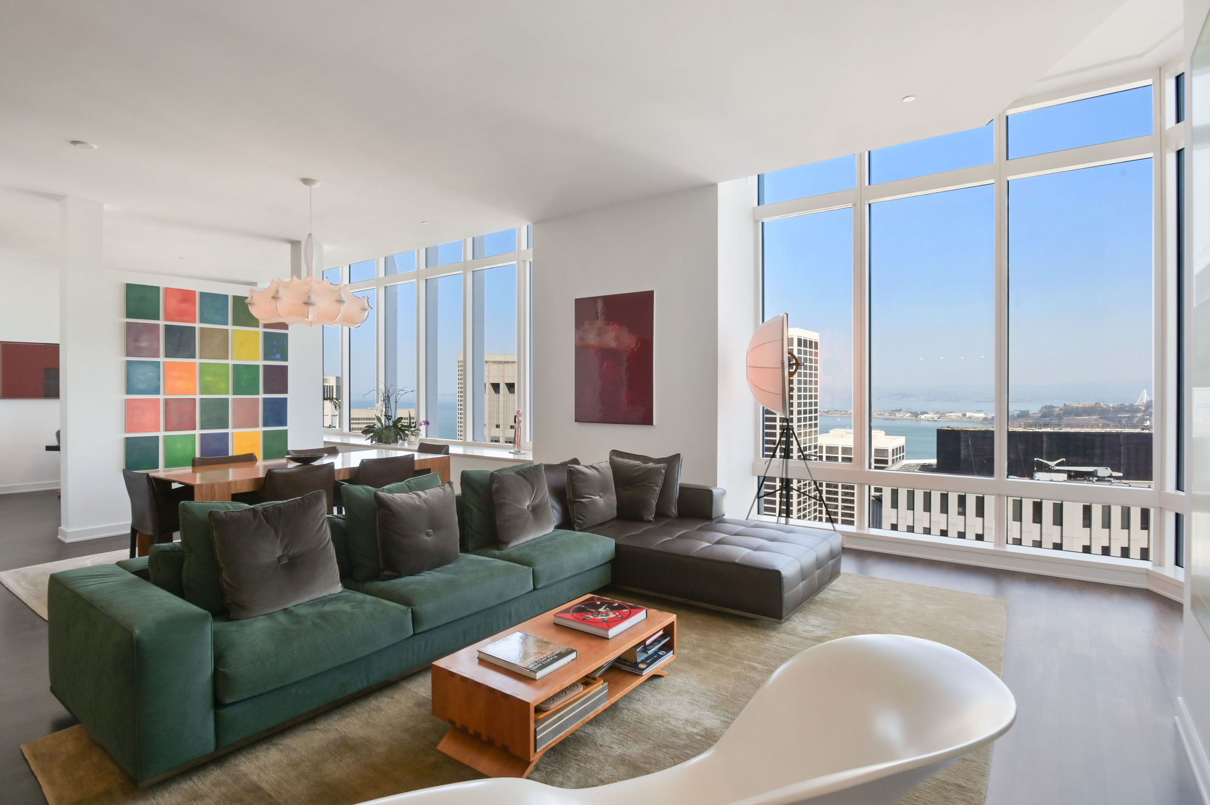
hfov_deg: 86.9
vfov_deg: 64.5
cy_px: 402
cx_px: 605
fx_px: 638
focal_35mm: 19
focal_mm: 19
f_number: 11
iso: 400
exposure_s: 1/60
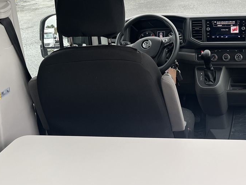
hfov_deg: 34.0
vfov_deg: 25.5
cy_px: 8
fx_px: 391
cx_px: 192
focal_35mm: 55
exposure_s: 1/100
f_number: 1.6
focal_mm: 5.1
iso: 100
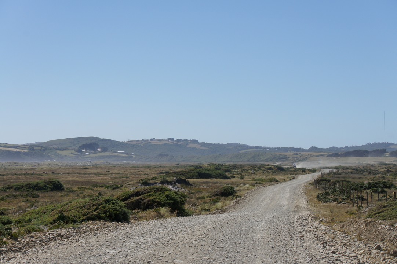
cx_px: 198
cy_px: 132
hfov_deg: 22.6
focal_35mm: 90
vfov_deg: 15.2
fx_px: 992
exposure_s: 1/800
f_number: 8
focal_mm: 60
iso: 200
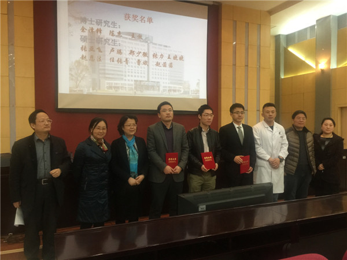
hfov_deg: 61.7
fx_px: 291
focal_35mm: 29
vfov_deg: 48.2
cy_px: 130
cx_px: 174
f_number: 2.2
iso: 100
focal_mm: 4.15
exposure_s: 1/15
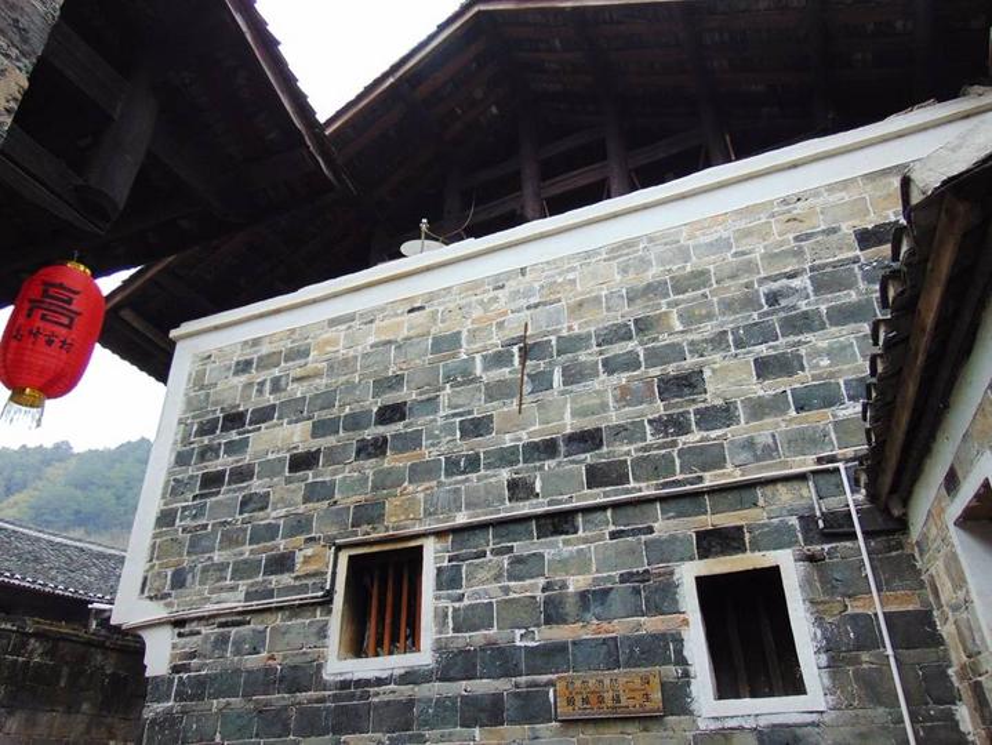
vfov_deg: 54.9
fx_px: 717
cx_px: 496
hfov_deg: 69.4
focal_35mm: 25
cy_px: 372
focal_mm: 4.5
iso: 80
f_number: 3
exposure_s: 1/30
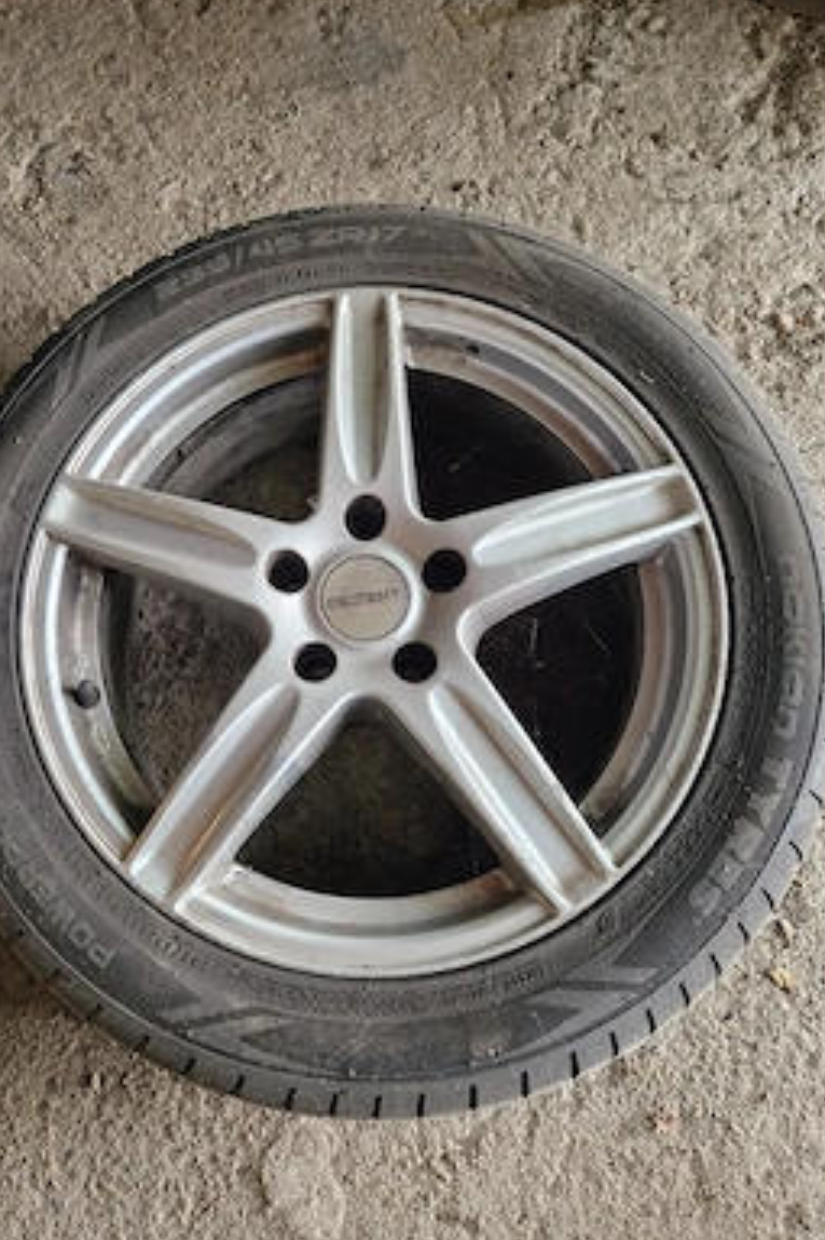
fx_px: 860
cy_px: 602
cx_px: 349
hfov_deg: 51.1
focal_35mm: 25
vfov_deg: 71.5
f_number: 1.8
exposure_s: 1/100
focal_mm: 5.4
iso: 320
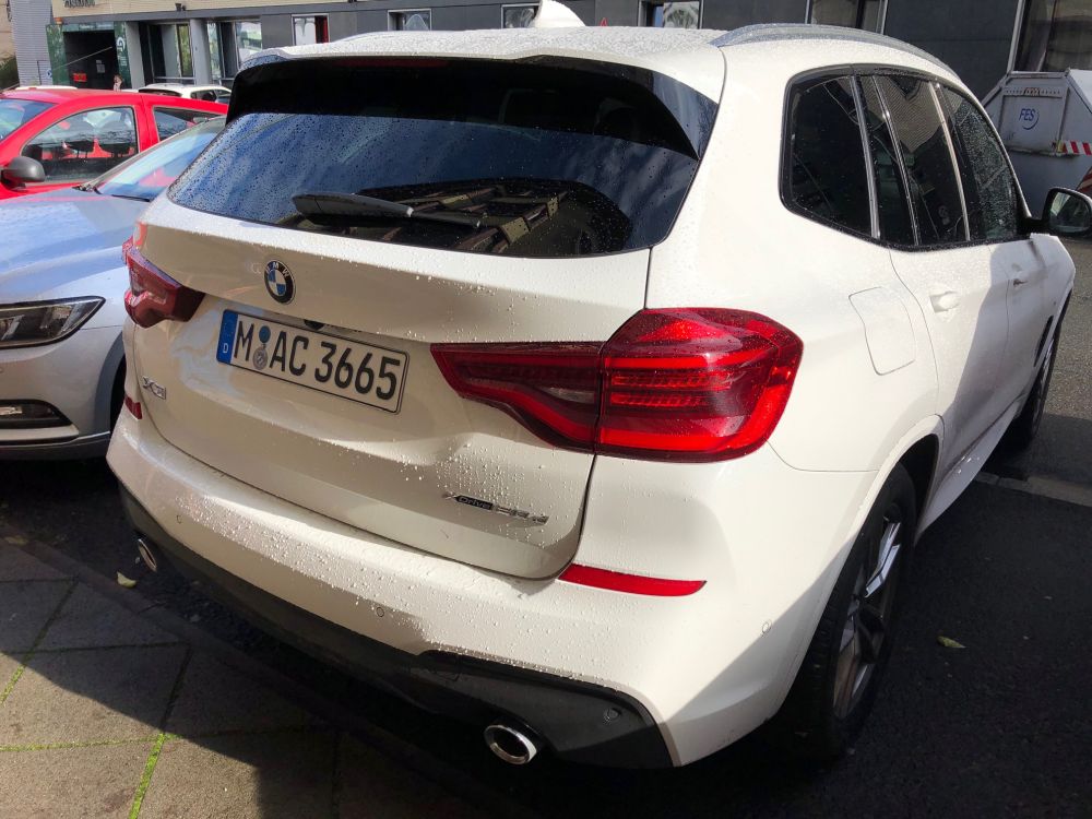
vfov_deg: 49.7
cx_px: 546
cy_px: 410
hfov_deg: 63.4
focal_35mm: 28
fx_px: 883
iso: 20
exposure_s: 1/1297
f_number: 1.8
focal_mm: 3.99
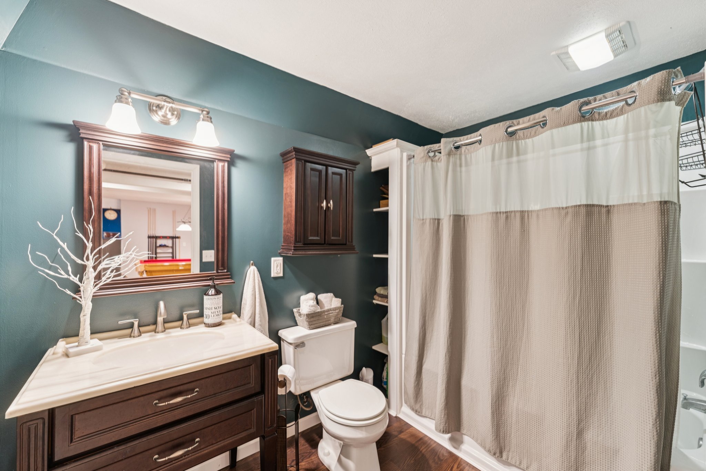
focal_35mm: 14
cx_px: 353
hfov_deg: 104.3
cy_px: 236
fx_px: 275
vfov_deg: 81.2
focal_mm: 14
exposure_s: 1/4
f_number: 3.5
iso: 200
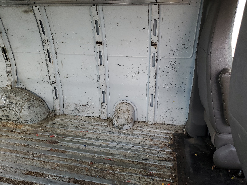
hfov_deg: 67.3
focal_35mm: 26
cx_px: 124
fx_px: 186
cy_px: 92
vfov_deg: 53.1
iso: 51
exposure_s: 1/120
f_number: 1.5
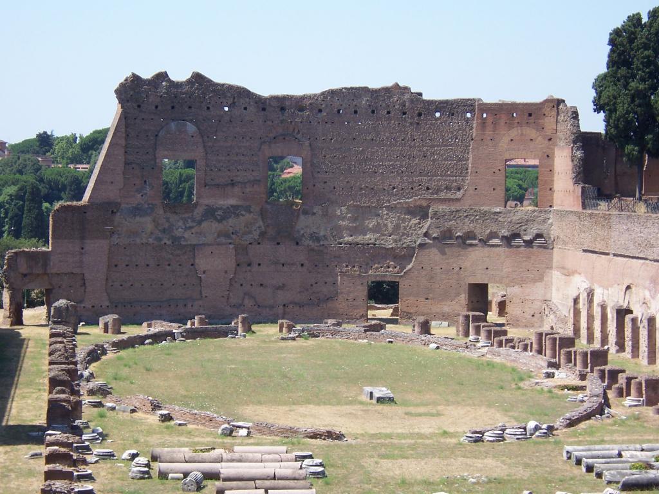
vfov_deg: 14.8
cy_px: 247
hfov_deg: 19.6
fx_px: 1904
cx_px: 330
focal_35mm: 100
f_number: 4.9
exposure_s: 1/250
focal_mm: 16.6
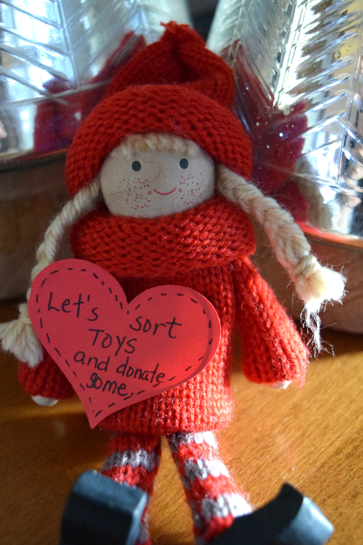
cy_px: 294
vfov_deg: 37.5
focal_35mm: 53
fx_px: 801
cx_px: 166
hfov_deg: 25.5
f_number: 4.2
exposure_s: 1/60
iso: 2500
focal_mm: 28
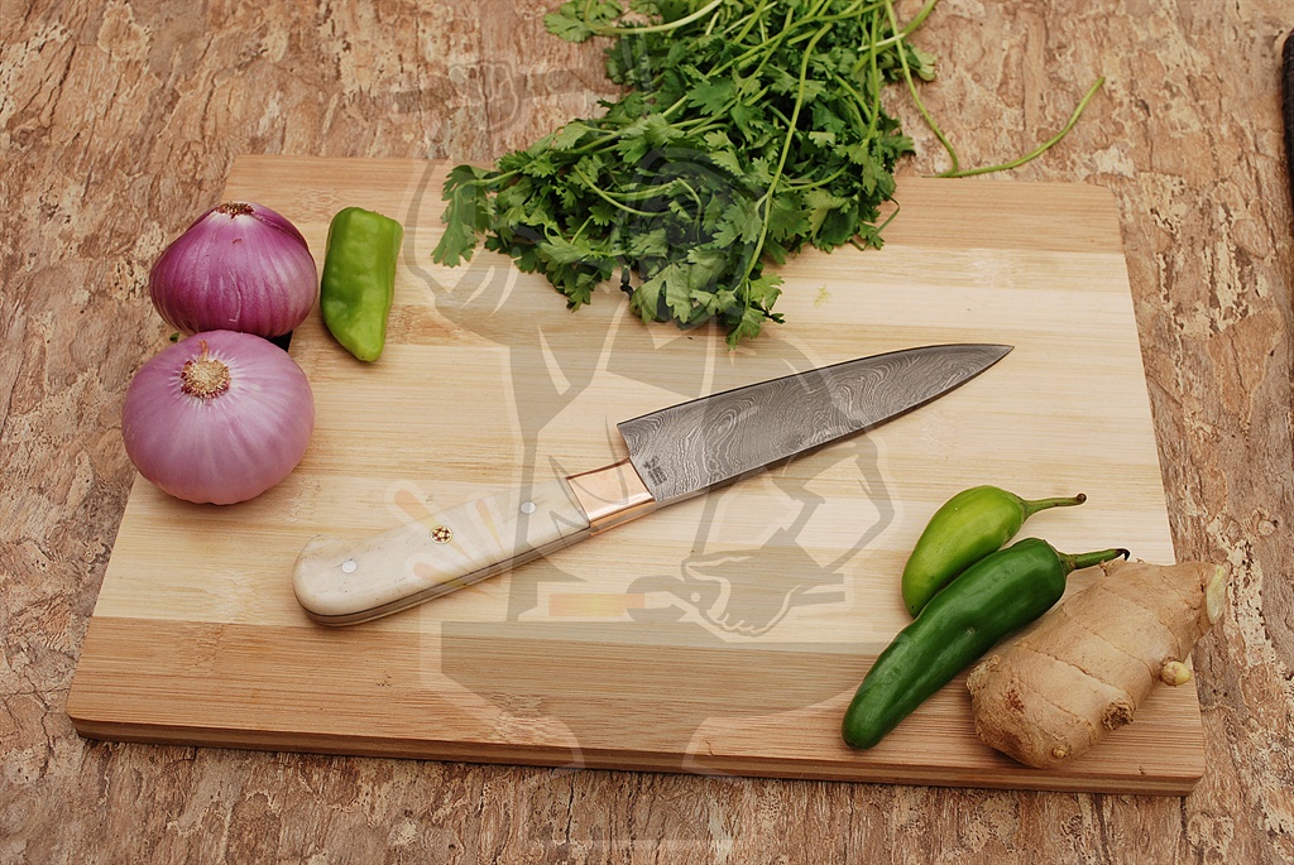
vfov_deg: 29.0
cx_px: 647
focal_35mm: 46
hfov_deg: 42.3
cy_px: 432
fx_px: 1673
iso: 200
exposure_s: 1/125
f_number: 8
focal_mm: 31
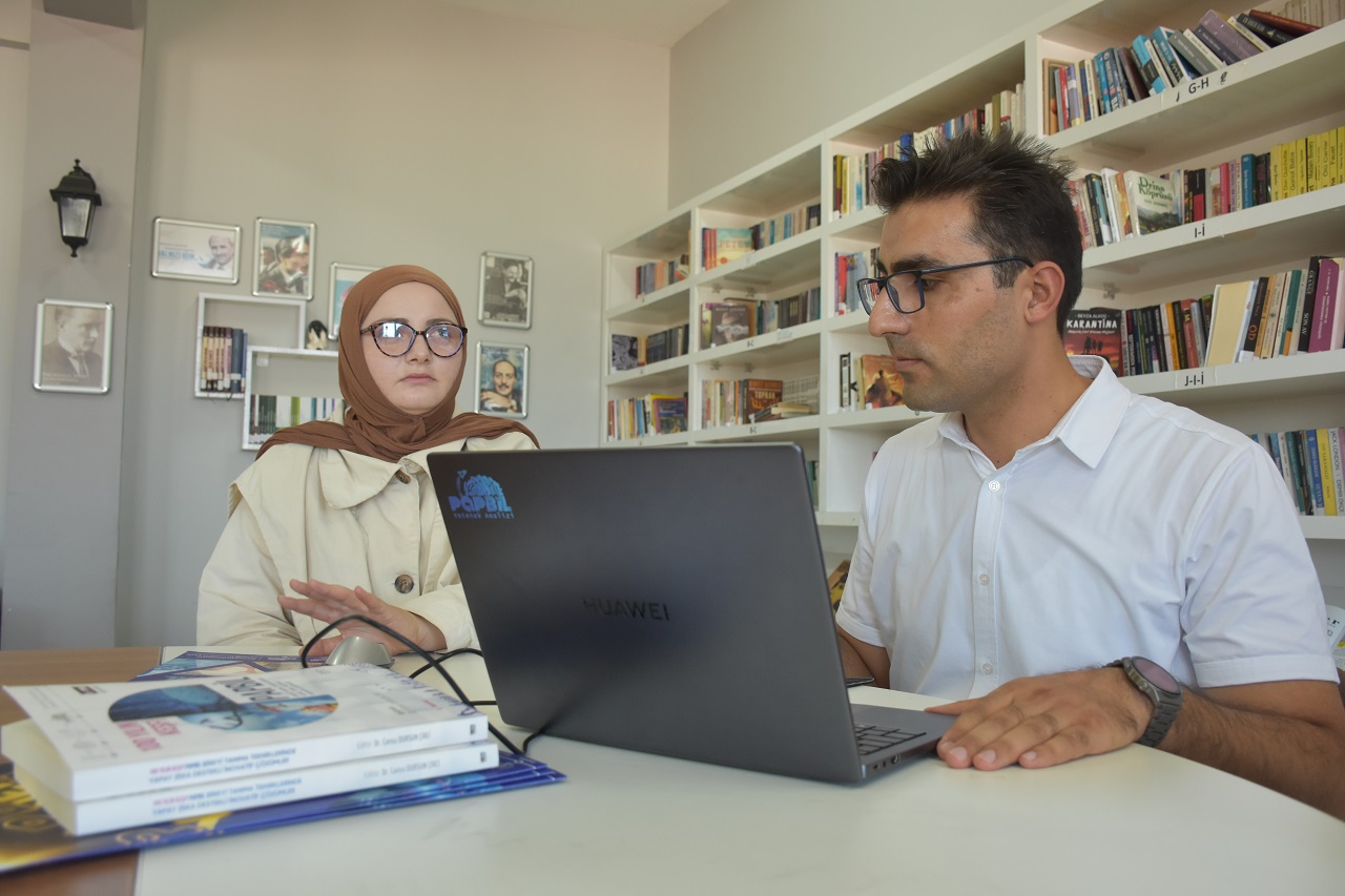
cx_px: 672
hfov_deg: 61.9
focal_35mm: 30
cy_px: 448
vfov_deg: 43.6
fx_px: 1121
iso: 800
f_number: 5.6
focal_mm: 20
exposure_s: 1/125
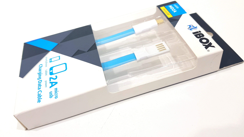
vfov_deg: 40.1
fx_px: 188
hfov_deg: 66.1
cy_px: 60
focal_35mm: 29
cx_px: 123
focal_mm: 4.2
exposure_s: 1/109
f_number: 1.7
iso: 40
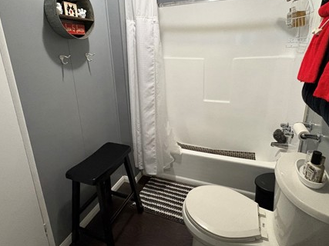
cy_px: 101
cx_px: 159
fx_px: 200
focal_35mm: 21
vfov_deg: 63.0
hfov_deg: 79.0
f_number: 2.2
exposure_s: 1/60
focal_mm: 2.22
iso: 800
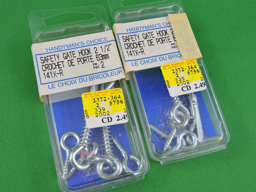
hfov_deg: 46.8
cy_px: 96
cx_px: 128
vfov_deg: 36.0
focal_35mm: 40
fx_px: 296
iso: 100
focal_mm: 7.2
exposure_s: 1/40
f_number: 3.8
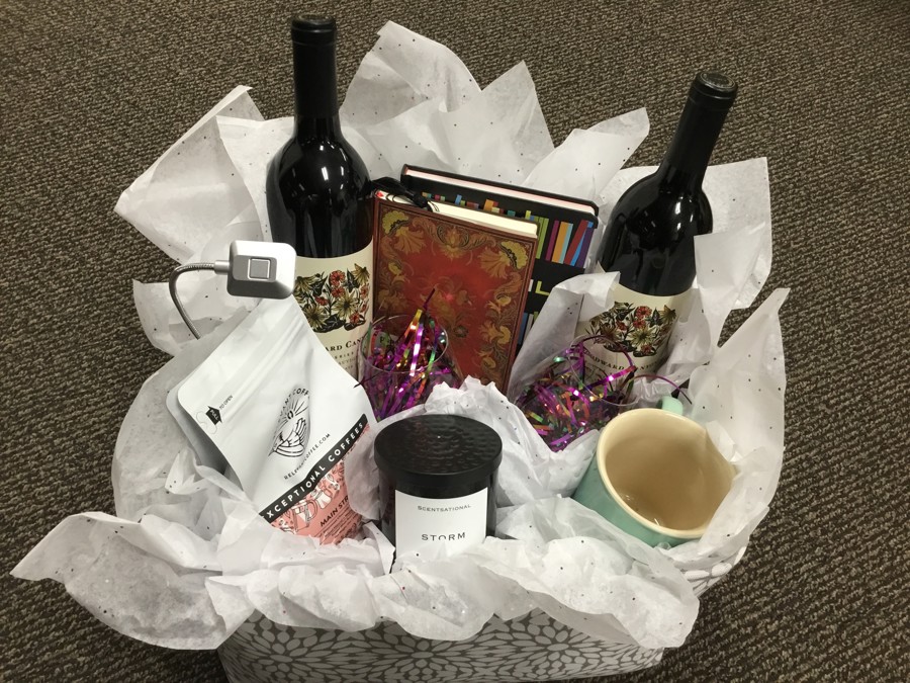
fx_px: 815
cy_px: 342
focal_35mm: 31
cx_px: 455
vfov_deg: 45.4
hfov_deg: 58.4
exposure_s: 1/30
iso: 100
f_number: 2.4
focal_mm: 3.3
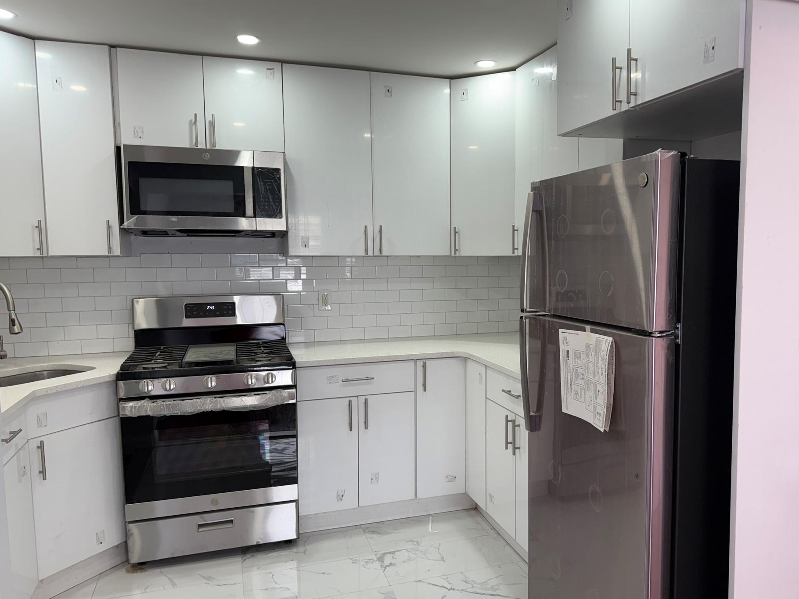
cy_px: 307
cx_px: 447
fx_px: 623
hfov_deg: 65.1
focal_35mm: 27
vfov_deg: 51.3
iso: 64
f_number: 1.78
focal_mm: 6.76
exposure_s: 1/120
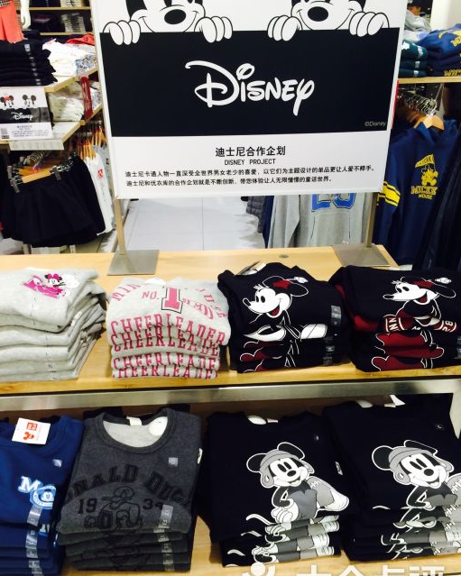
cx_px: 231
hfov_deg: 47.1
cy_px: 315
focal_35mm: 31
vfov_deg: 57.1
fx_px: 529
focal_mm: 4.15
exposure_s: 1/30
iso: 40
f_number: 2.2
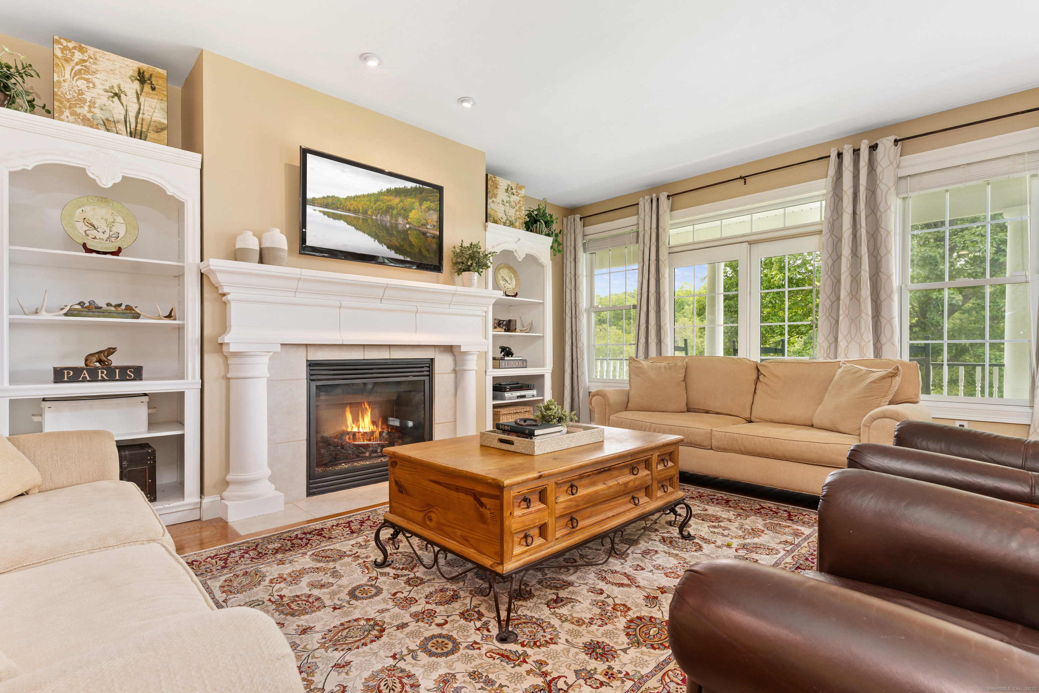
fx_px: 491
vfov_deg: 70.4
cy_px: 346
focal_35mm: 17
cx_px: 520
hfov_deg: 93.3
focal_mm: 17
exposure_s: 1/2
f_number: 8
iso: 320
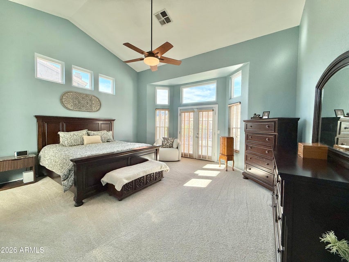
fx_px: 141
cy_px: 131
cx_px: 174
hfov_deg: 102.1
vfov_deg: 85.7
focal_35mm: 14
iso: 64
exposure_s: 1/164
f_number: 2.2
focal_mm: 2.22
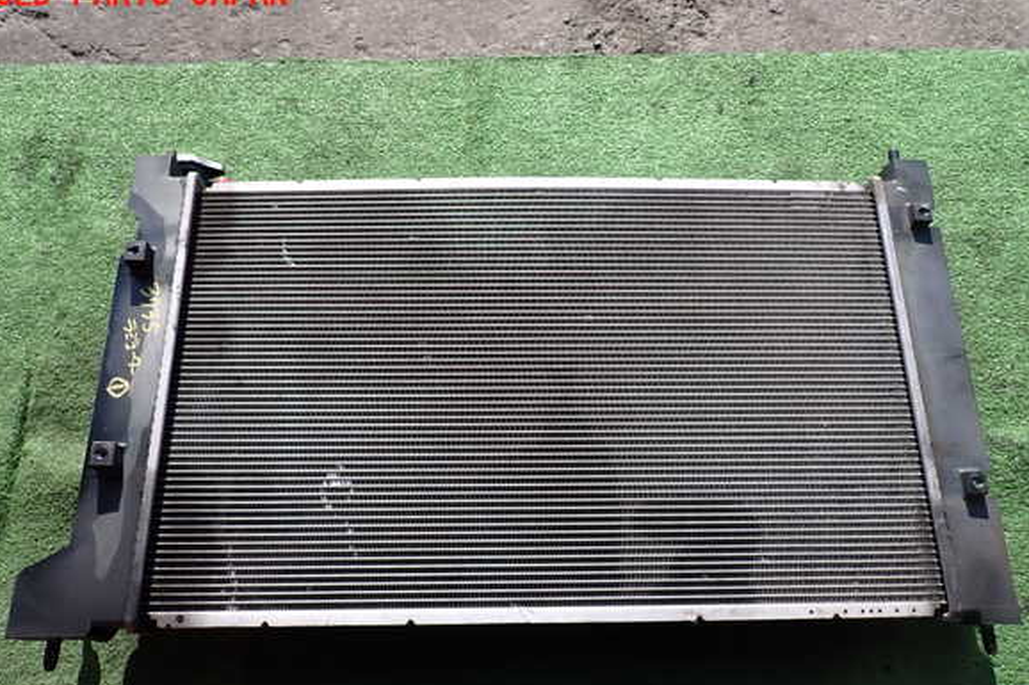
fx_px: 771
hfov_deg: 67.4
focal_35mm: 27
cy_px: 372
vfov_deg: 47.9
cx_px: 498
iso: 100
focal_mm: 4.5
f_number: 2.8
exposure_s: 1/800
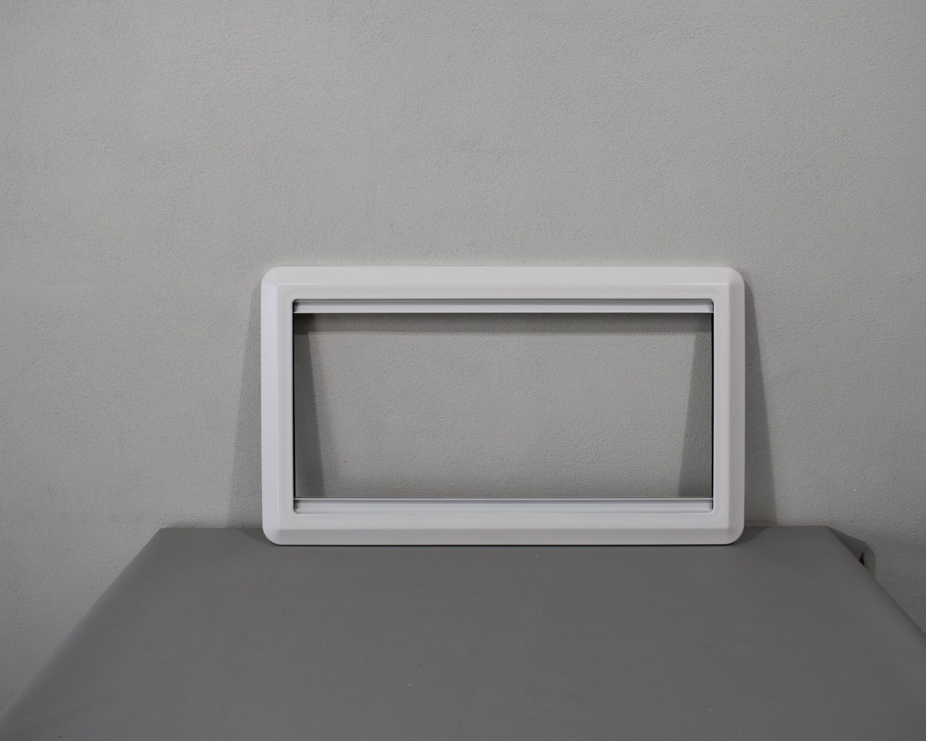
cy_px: 370
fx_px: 932
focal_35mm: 34
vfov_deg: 43.4
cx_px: 494
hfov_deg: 52.8
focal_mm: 20
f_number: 5.6
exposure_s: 1/125
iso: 200
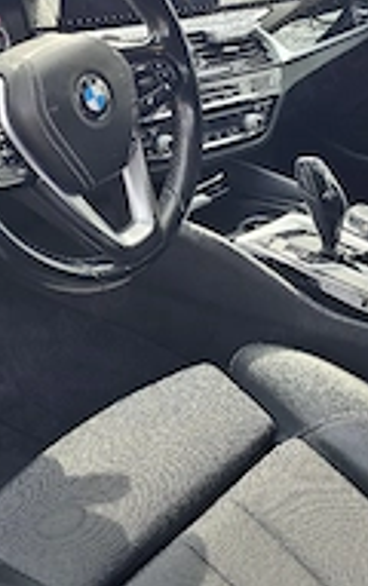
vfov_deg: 38.5
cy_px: 150
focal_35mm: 51
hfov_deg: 25.1
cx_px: 92
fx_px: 815
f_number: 1.7
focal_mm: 6.3
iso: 32
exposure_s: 1/182
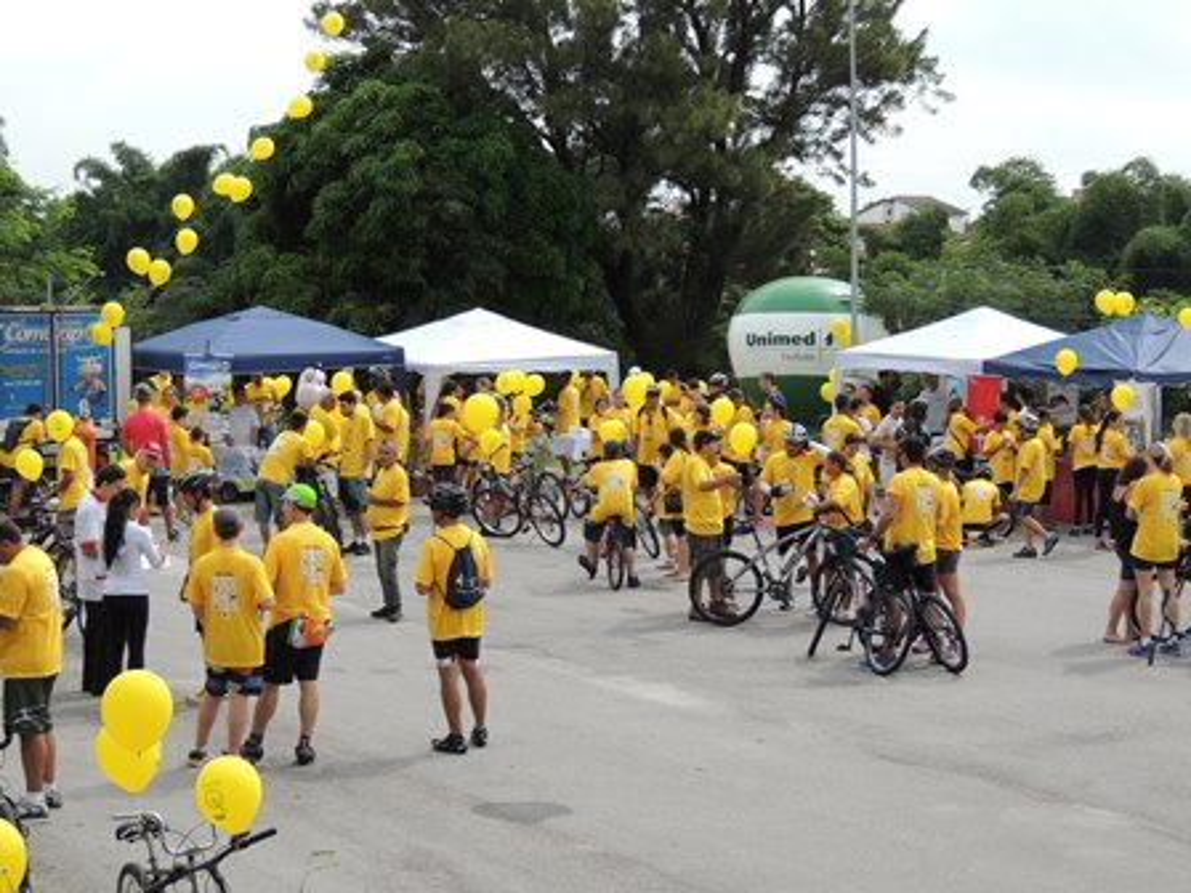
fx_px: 2580
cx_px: 596
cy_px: 446
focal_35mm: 75
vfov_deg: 19.6
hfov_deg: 26.0
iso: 100
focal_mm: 13.3
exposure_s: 1/500
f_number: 3.9
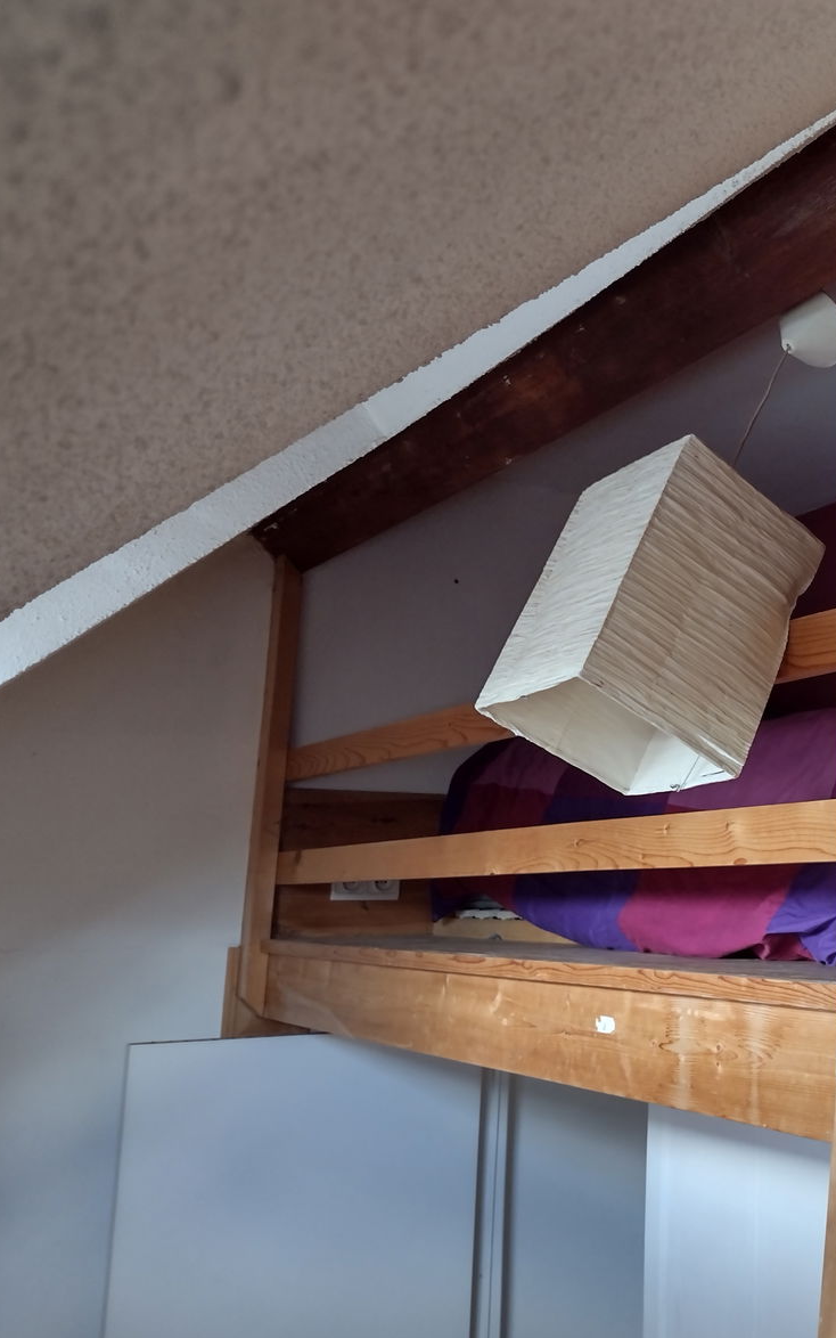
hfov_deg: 30.8
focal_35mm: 39
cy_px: 675
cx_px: 808
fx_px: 1421
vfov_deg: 50.4
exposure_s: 1/50
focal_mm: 4.71
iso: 148
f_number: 1.7
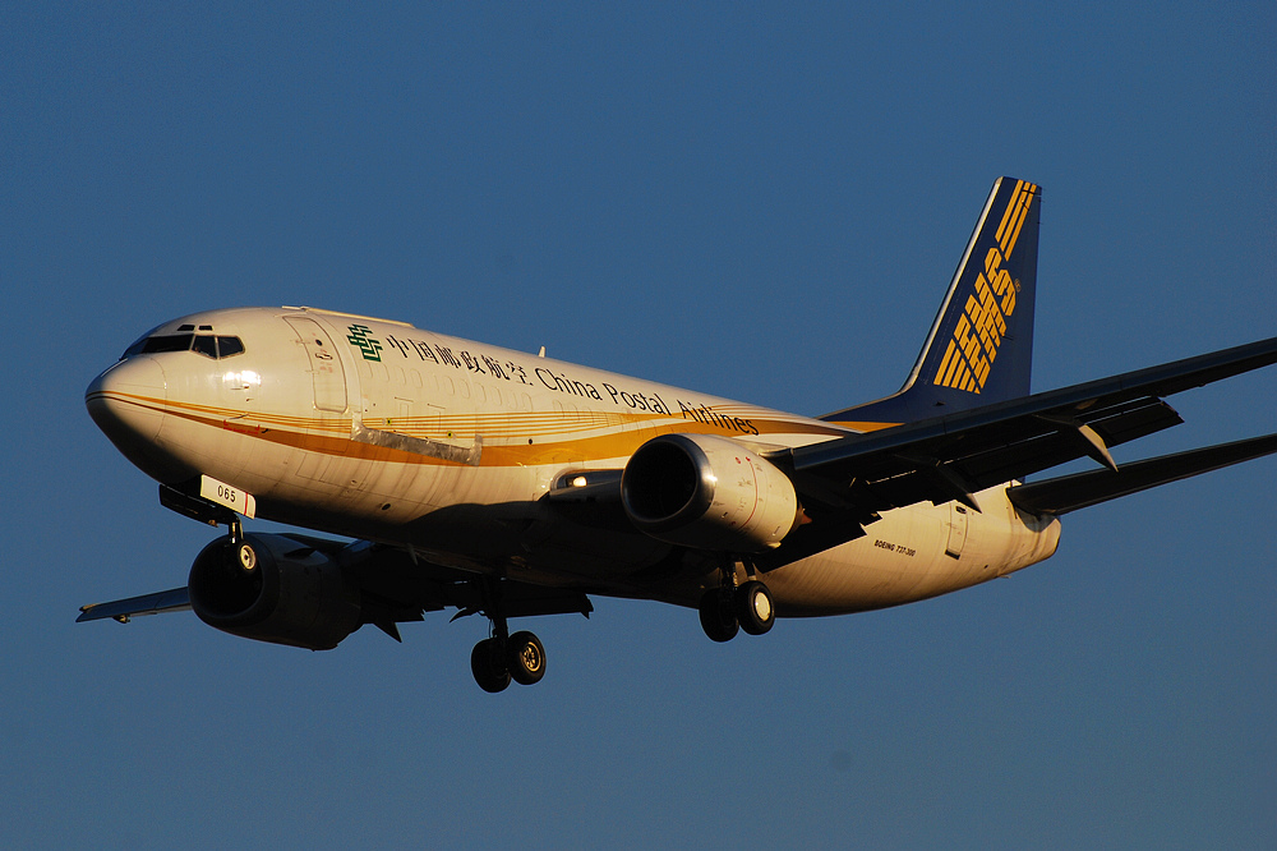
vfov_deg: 3.1
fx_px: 15956
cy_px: 426
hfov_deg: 4.6
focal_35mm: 450
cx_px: 638
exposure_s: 1/640
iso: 100
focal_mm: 300
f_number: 9
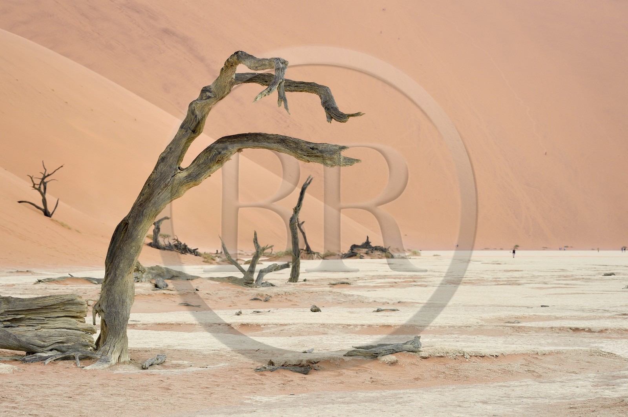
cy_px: 208
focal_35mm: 120
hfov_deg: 17.1
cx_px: 314
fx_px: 2092
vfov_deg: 11.4
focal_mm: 120
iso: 400
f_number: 9
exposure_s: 1/250
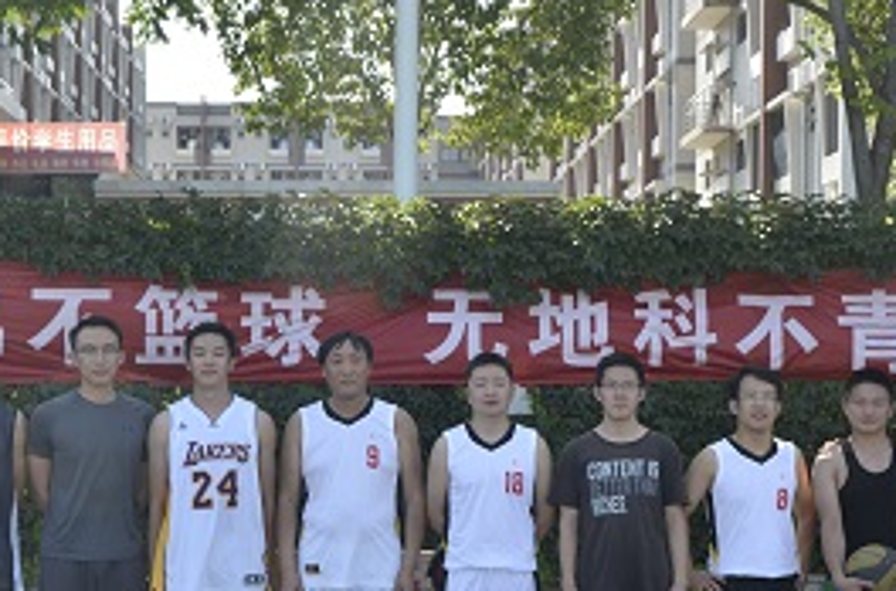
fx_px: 1835
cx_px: 373
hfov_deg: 27.4
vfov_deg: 18.2
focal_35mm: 74
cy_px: 453
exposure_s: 1/200
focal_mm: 26
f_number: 7.1
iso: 200
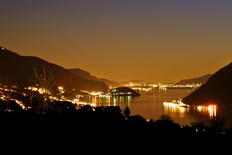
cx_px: 144
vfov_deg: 26.2
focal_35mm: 51
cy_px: 39
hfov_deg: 38.7
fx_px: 329
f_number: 4
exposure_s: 30
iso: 125
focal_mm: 20
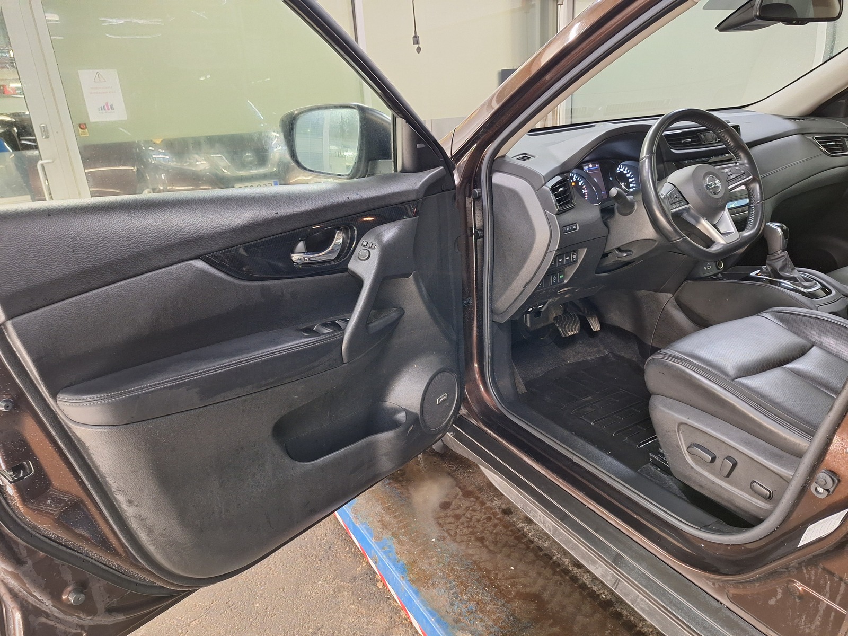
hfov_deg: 73.9
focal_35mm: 23
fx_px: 563
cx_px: 424
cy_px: 318
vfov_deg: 58.9
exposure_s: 1/25
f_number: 1.8
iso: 320
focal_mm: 5.54
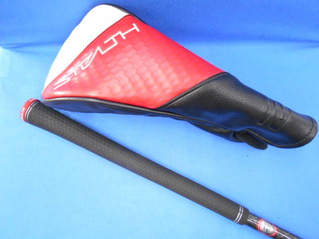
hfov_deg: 67.3
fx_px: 240
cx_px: 160
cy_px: 120
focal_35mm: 26
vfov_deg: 53.1
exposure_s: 1/20
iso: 400
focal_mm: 4.6
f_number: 3.2
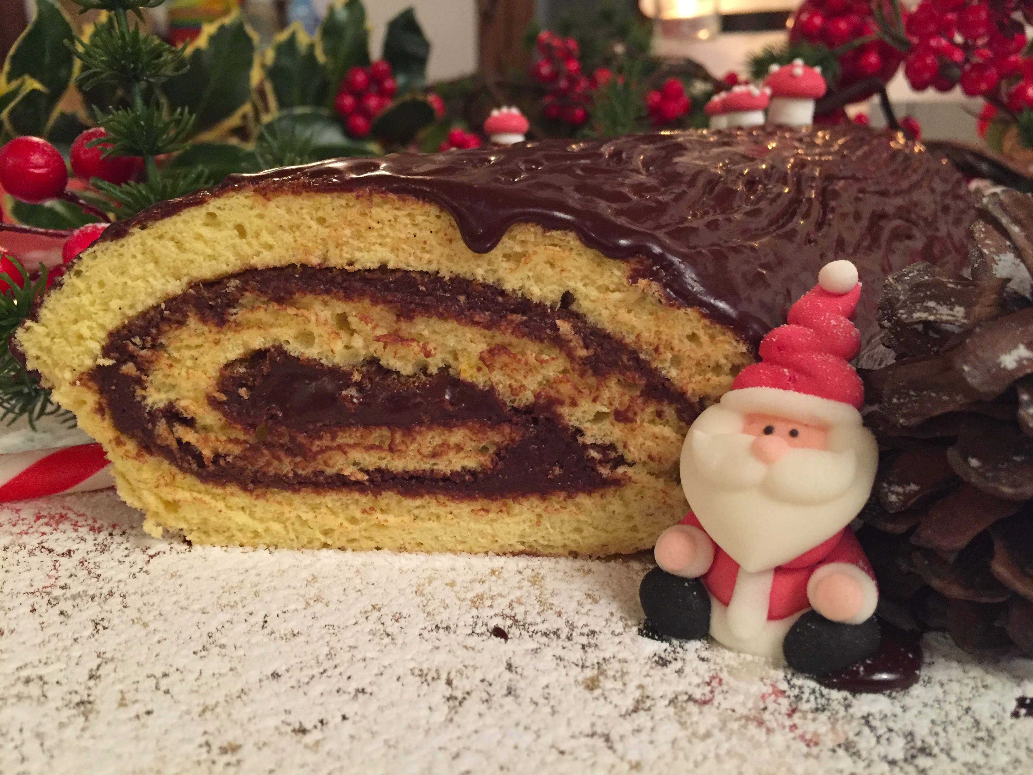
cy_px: 388
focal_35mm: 29
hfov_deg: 61.7
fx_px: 865
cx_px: 516
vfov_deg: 48.2
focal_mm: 4.15
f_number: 2.2
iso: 320
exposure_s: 1/33
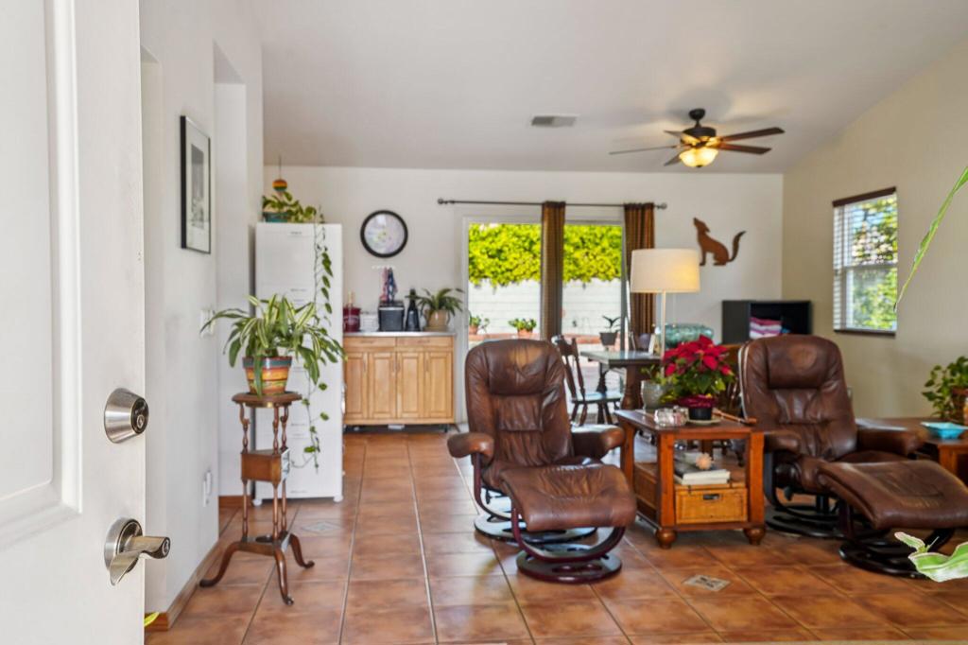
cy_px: 322
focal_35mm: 31
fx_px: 833
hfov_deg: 60.3
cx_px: 484
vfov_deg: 42.3
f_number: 8
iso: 320
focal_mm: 31
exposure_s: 1/40
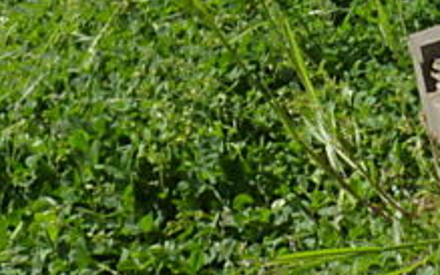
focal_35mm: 116
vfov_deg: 10.7
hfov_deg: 17.6
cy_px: -203
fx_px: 1391
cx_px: 432
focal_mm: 5
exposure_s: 1/500
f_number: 5
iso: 125
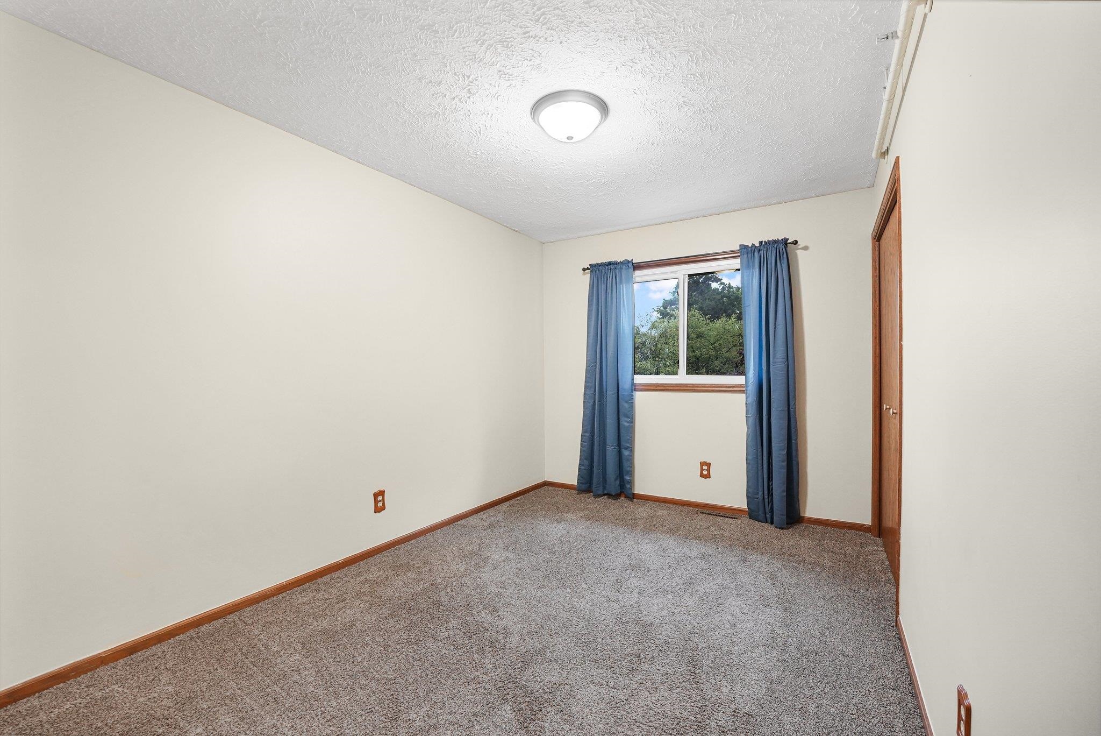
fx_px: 428
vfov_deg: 81.3
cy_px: 368
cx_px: 550
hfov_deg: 104.2
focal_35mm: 14
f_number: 5.6
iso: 2500
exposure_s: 1/125
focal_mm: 14
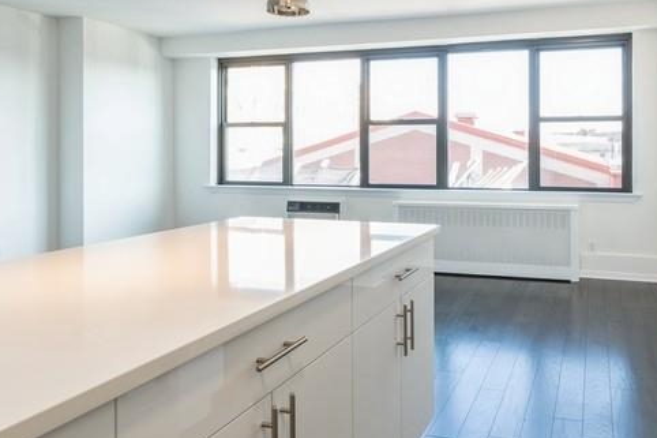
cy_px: 177
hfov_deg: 63.8
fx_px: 511
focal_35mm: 28
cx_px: 438
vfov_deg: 46.1
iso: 200
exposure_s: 1/4
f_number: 11
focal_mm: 15
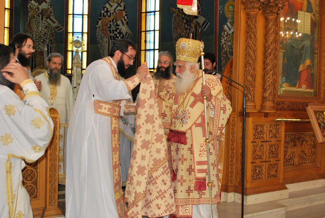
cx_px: 162
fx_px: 380
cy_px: 109
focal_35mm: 42
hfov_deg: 46.3
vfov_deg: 32.0
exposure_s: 1/60
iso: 800
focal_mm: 28
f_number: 5
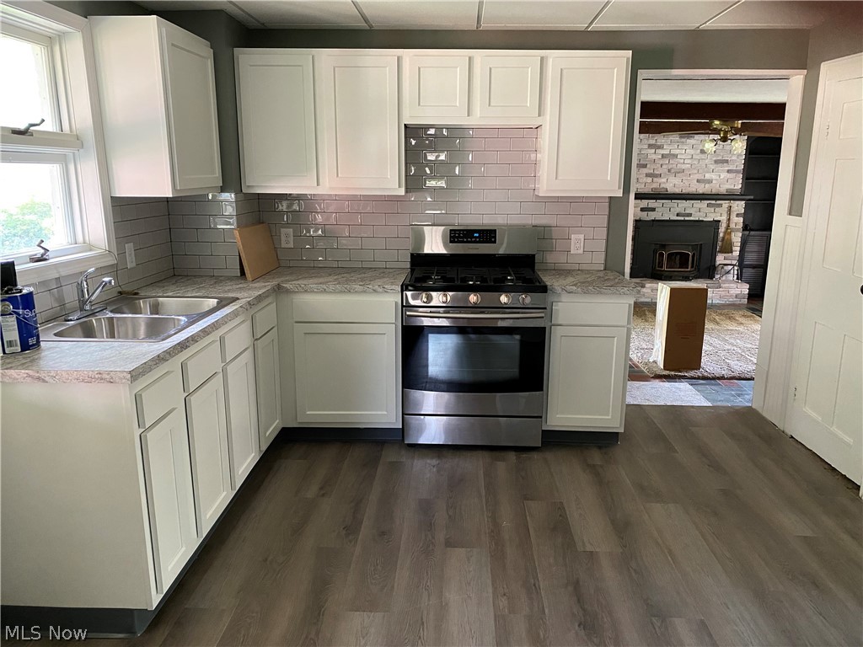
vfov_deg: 53.1
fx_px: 648
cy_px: 324
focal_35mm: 26
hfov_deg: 67.3
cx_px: 432
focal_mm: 4.25
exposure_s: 1/60
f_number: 1.8
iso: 500
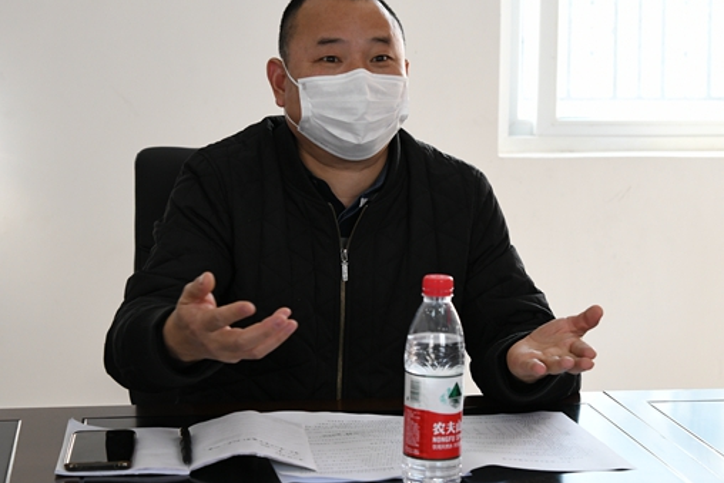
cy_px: 176
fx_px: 1609
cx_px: 351
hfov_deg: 25.4
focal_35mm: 80
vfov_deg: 17.0
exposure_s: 1/160
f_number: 5.6
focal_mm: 58
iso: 1600
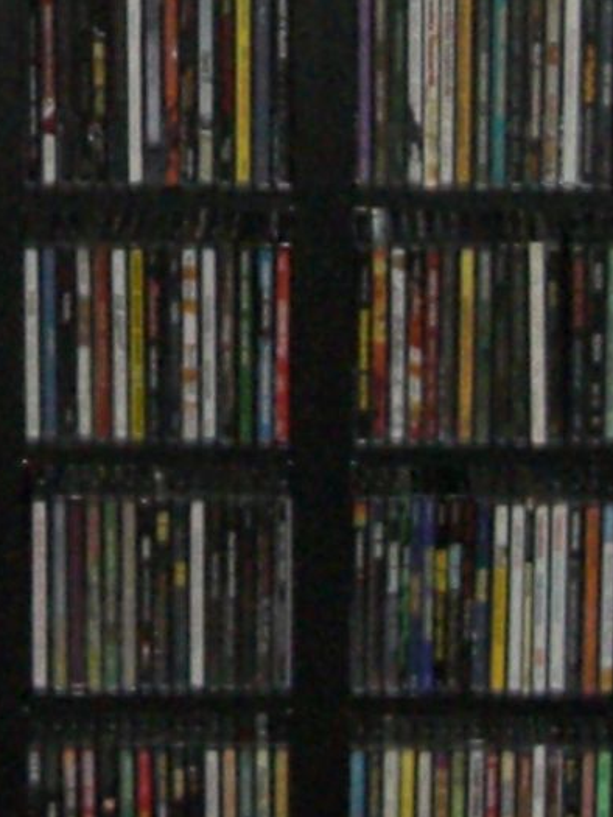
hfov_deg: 8.2
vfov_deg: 10.7
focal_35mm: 181
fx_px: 4272
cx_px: -19
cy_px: -199
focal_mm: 6.3
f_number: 3.1
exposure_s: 1/60
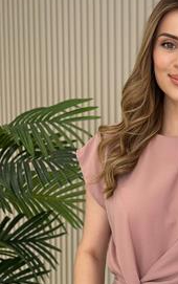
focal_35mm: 100
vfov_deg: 20.6
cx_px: 192
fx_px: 774
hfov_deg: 12.9
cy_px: 216
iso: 80
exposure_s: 1/285
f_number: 1.78
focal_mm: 6.86
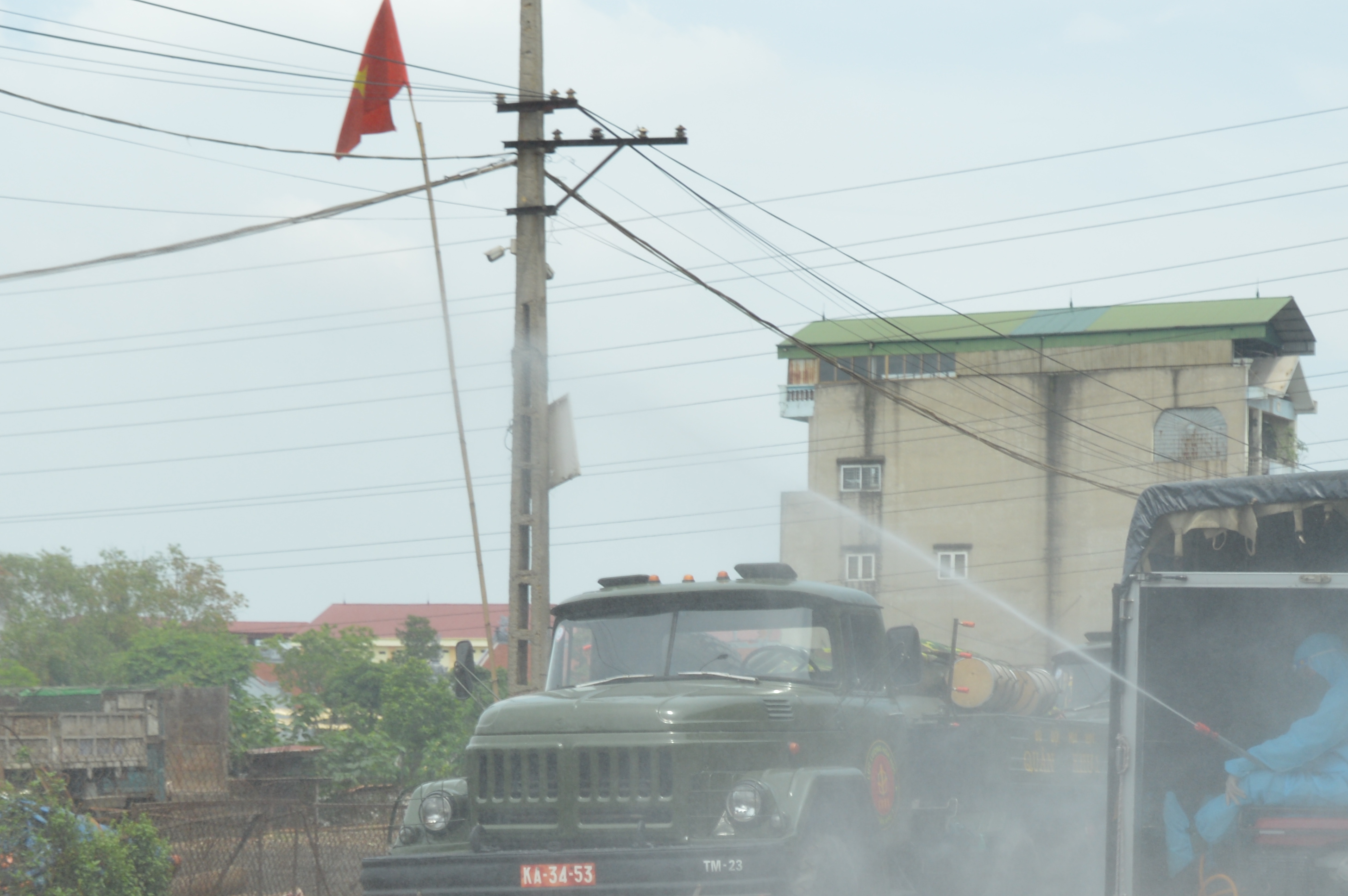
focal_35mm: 93
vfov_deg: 14.5
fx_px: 3479
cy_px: 810
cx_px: 777
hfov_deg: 21.9
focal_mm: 30
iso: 100
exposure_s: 1/250
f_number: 8
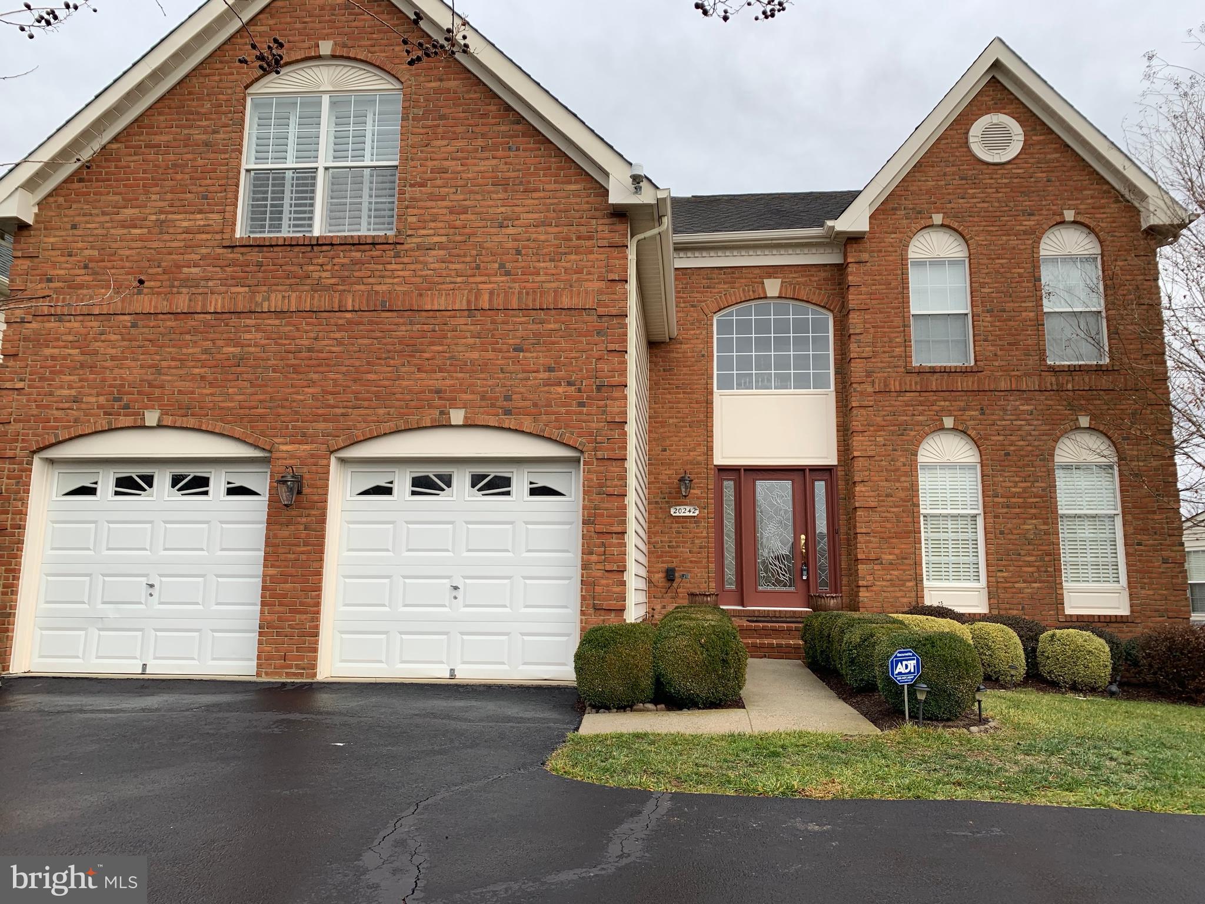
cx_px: 602
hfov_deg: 67.3
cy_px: 452
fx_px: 905
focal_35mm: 26
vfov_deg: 53.1
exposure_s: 1/211
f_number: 1.8
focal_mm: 4.25
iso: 25
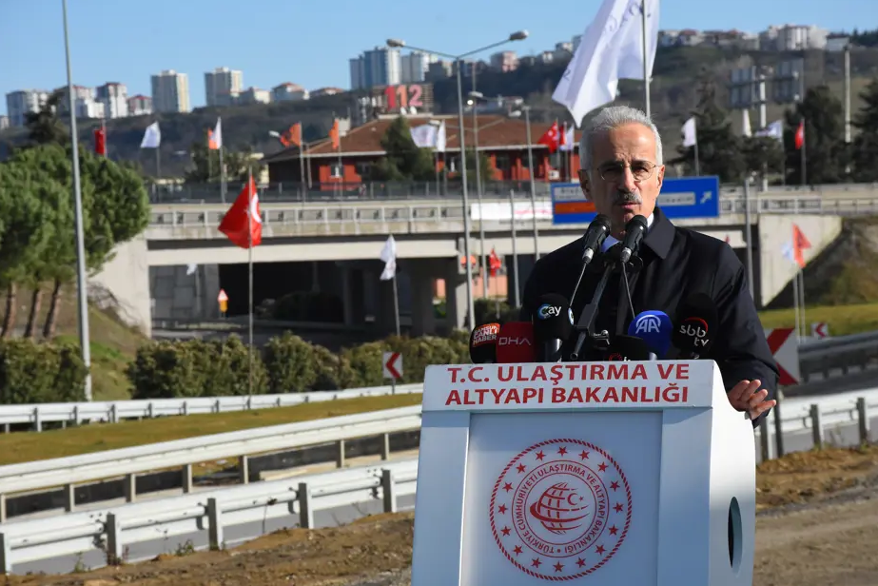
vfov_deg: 9.6
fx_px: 3501
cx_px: 439
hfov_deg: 14.3
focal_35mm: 144
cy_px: 292
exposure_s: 1/2000
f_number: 11
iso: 1000
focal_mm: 95
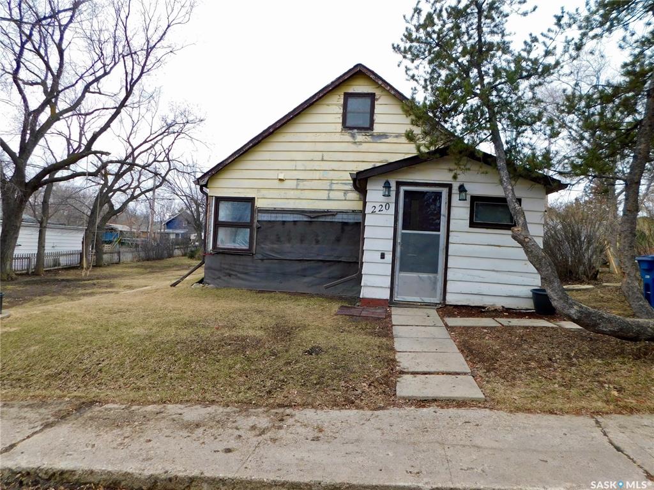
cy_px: 245
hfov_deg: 73.9
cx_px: 327
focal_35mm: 23
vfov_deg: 58.9
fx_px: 435
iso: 125
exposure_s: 1/640
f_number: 3
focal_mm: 4
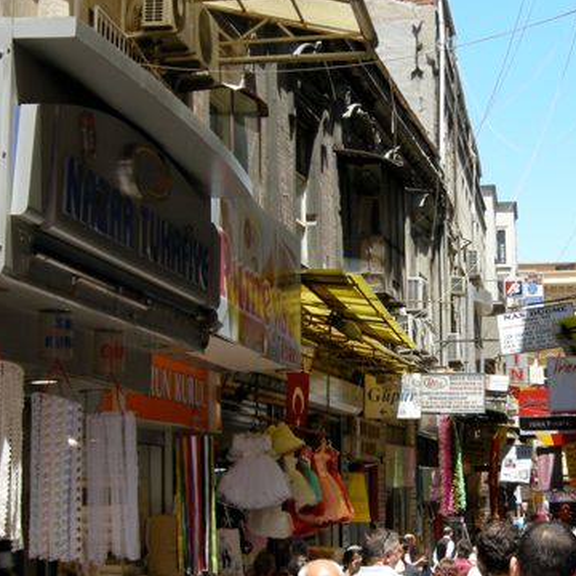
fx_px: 1374
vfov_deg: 23.6
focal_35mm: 73
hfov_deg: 23.4
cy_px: 347
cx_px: 443
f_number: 4.8
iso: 64
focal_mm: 7.5
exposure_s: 1/185
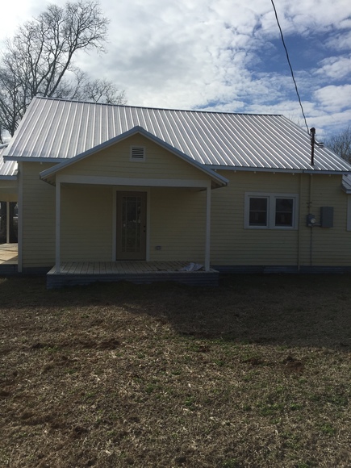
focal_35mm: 29
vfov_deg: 61.7
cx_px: 176
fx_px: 392
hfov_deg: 48.2
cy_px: 234
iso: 32
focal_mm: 4.15
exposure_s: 1/3597
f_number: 2.2
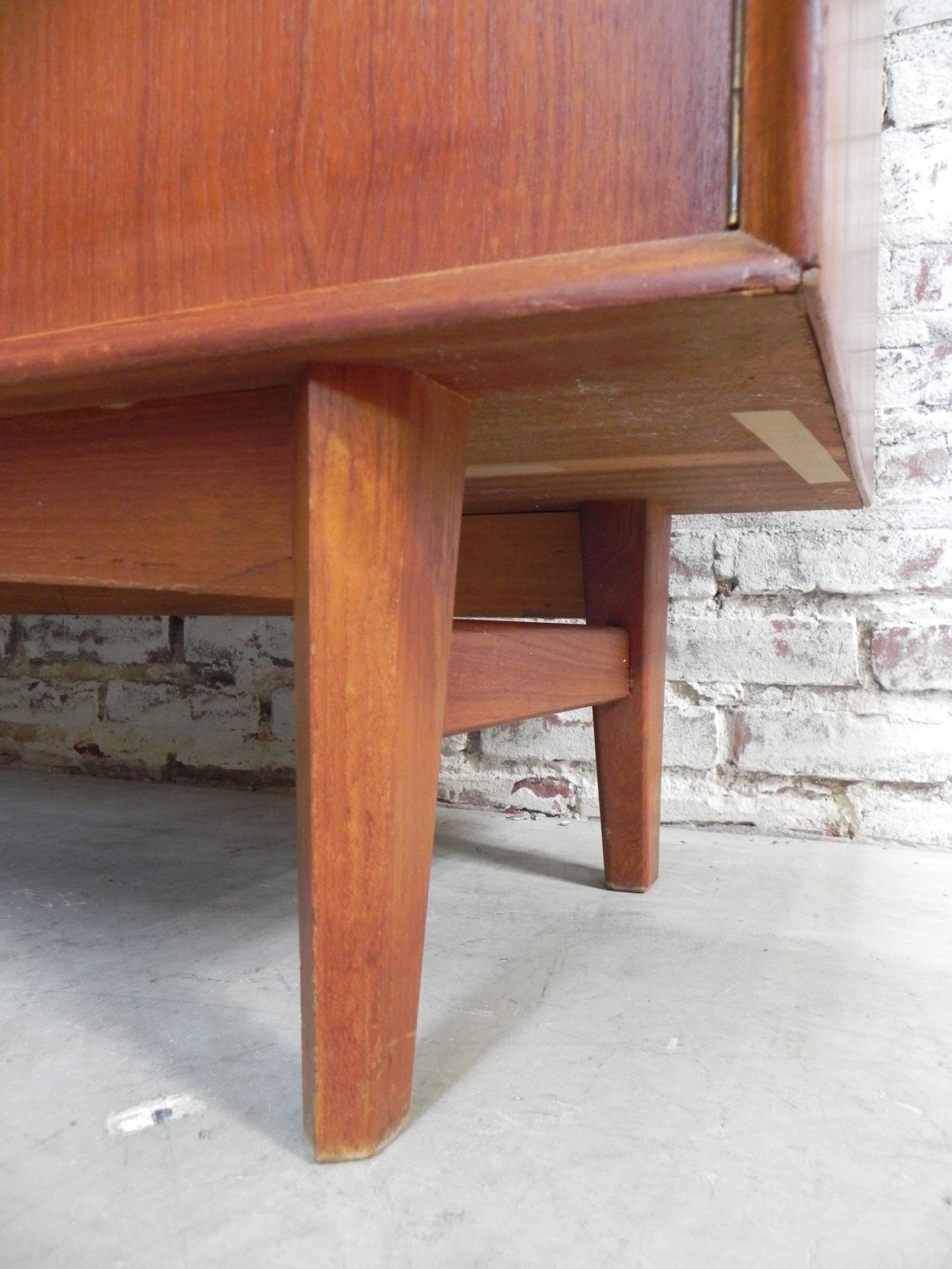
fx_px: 953
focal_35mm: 26
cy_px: 634
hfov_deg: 53.1
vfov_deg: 67.3
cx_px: 476
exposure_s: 1/30
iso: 388
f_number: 2.8
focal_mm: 4.6
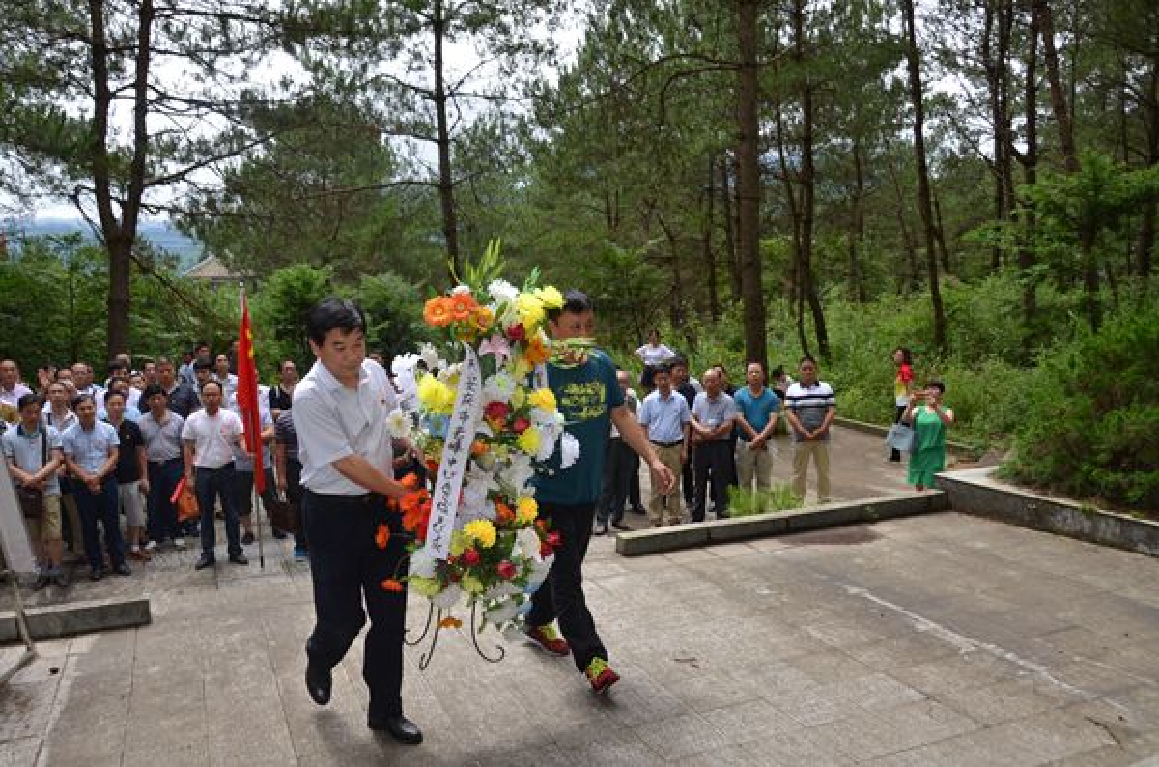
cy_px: 384
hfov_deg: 62.0
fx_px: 964
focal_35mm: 30
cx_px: 580
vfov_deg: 43.4
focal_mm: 20
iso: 100
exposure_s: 1/250
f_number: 5.6
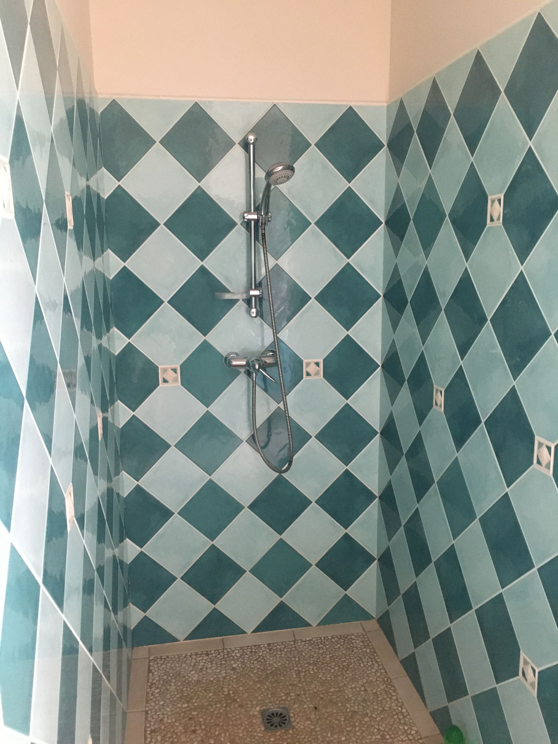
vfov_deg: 61.7
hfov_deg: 48.2
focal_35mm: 29
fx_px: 623
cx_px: 279
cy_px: 372
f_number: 2.2
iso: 320
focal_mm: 4.15
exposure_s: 1/17
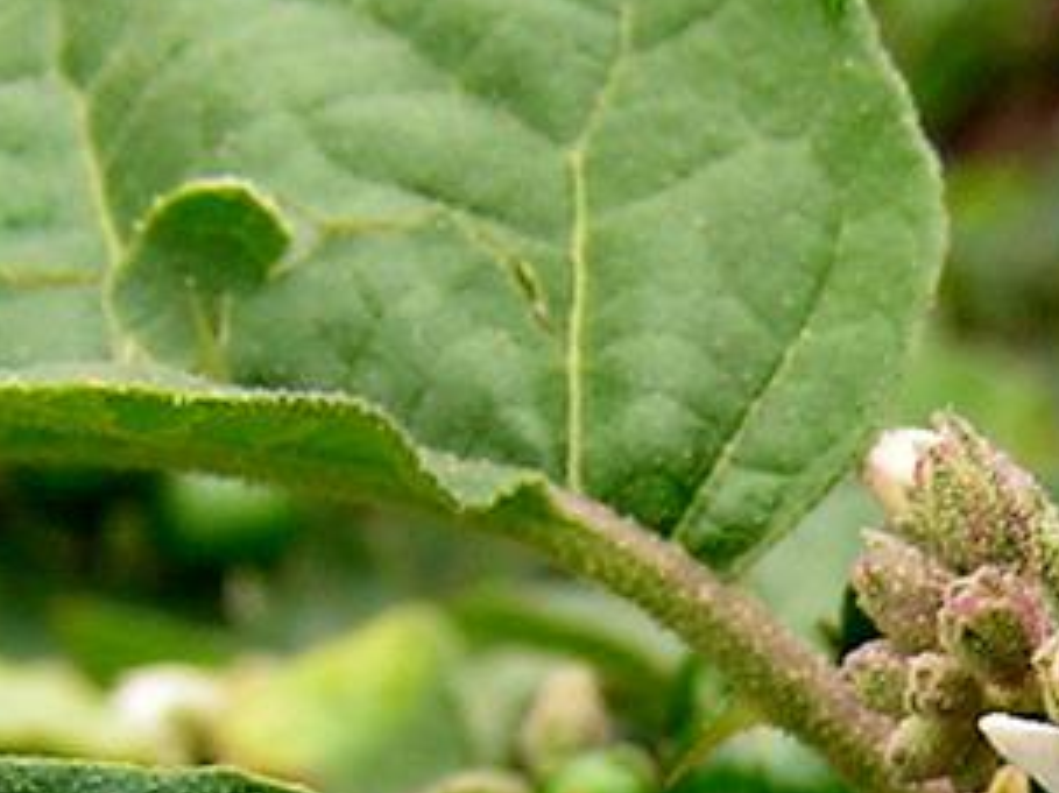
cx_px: 1227
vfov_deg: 8.0
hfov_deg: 10.5
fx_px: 5657
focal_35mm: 185
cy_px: 910
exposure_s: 1/80
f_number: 4
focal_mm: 6.3
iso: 50
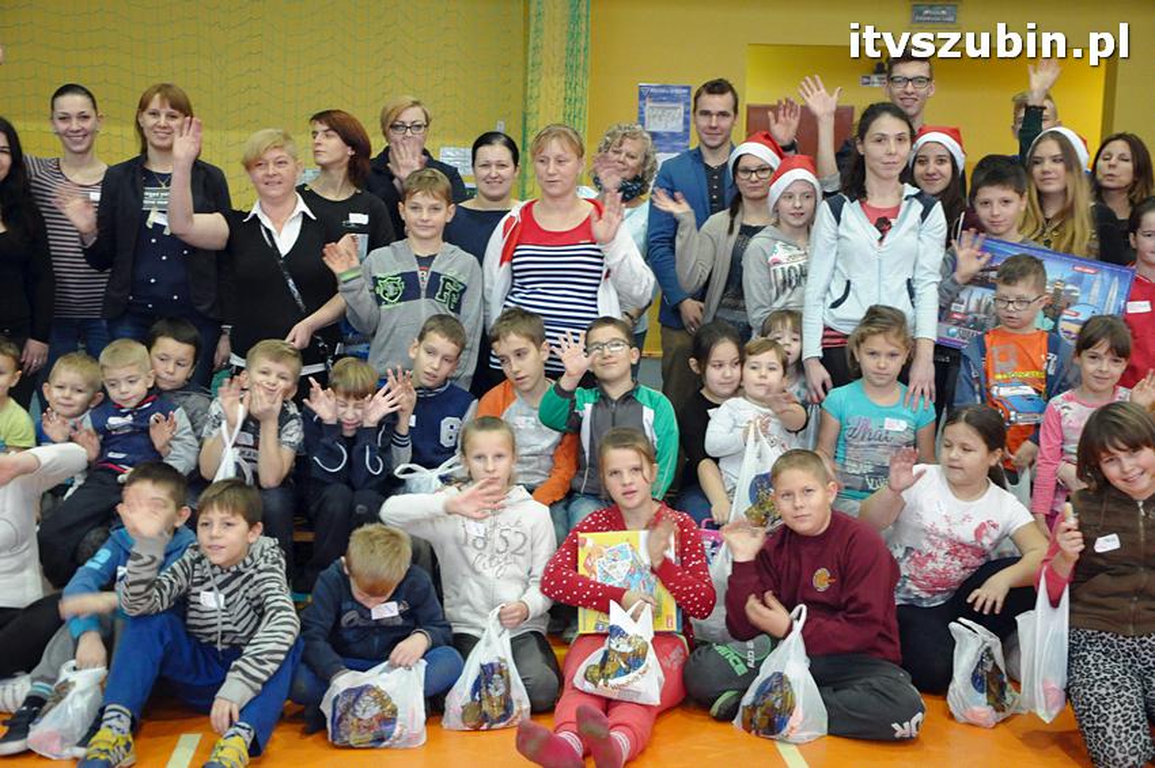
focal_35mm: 60
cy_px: 384
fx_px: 1923
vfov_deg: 22.6
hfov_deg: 33.4
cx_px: 578
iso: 3200
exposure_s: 1/80
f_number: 4.5
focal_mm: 40
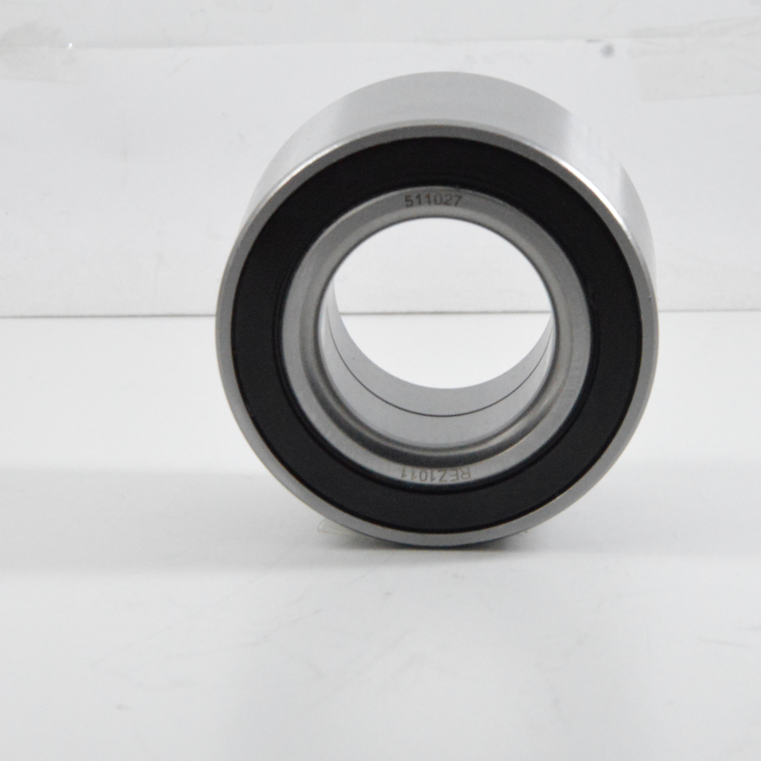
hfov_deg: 11.0
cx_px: 421
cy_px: 311
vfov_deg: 11.0
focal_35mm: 159
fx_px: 3955
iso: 3200
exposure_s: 1/100
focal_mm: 52
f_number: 8
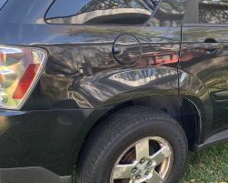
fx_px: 344
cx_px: 181
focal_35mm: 51
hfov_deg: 35.5
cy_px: 76
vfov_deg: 29.7
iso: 50
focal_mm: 4.25
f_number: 1.8
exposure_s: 1/121
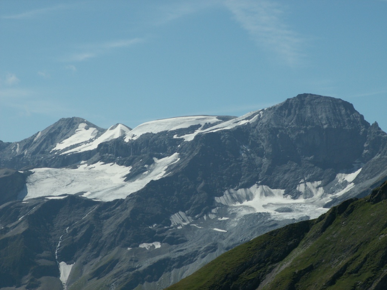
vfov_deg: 9.8
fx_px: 1699
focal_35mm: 152
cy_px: 145
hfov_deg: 13.0
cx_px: 194
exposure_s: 1/250
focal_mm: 24.87
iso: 50
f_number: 8
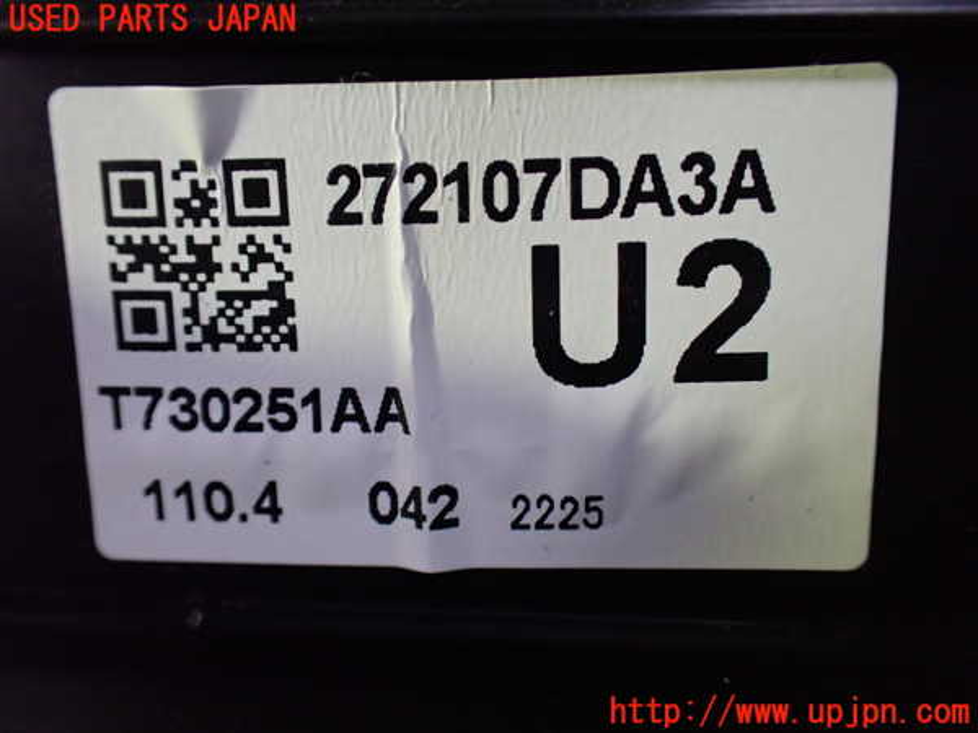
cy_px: 366
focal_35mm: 30
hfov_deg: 60.0
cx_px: 489
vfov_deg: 46.8
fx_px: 848
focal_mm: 5.4
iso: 1000
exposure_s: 1/30
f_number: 2.3
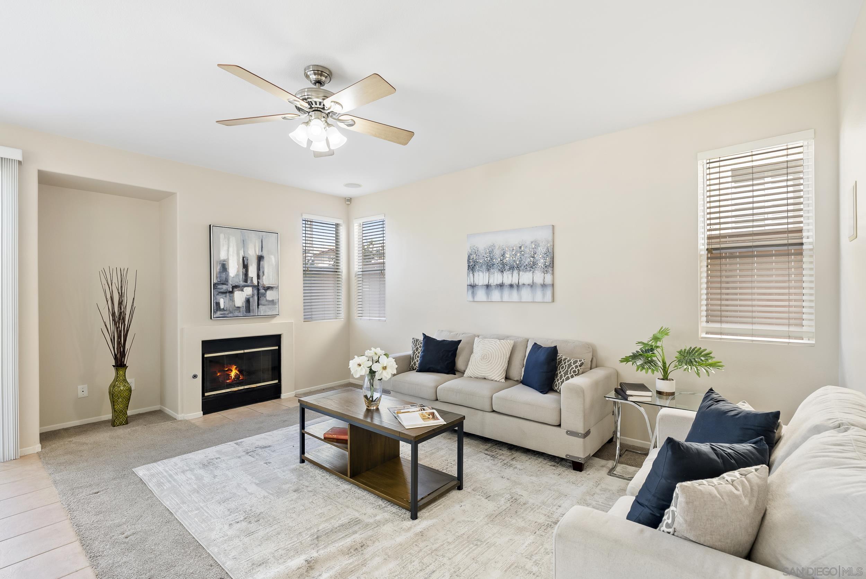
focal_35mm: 16
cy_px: 290
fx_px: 385
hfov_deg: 96.7
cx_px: 433
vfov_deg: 73.8
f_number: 8
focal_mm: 16
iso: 500
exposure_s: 1/8
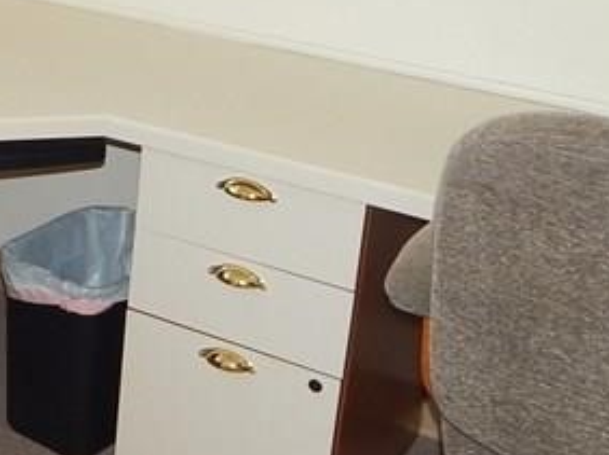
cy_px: 41
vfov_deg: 18.1
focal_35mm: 80
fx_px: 1406
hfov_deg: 21.9
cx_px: -192
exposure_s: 1/30
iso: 200
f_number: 3
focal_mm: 4
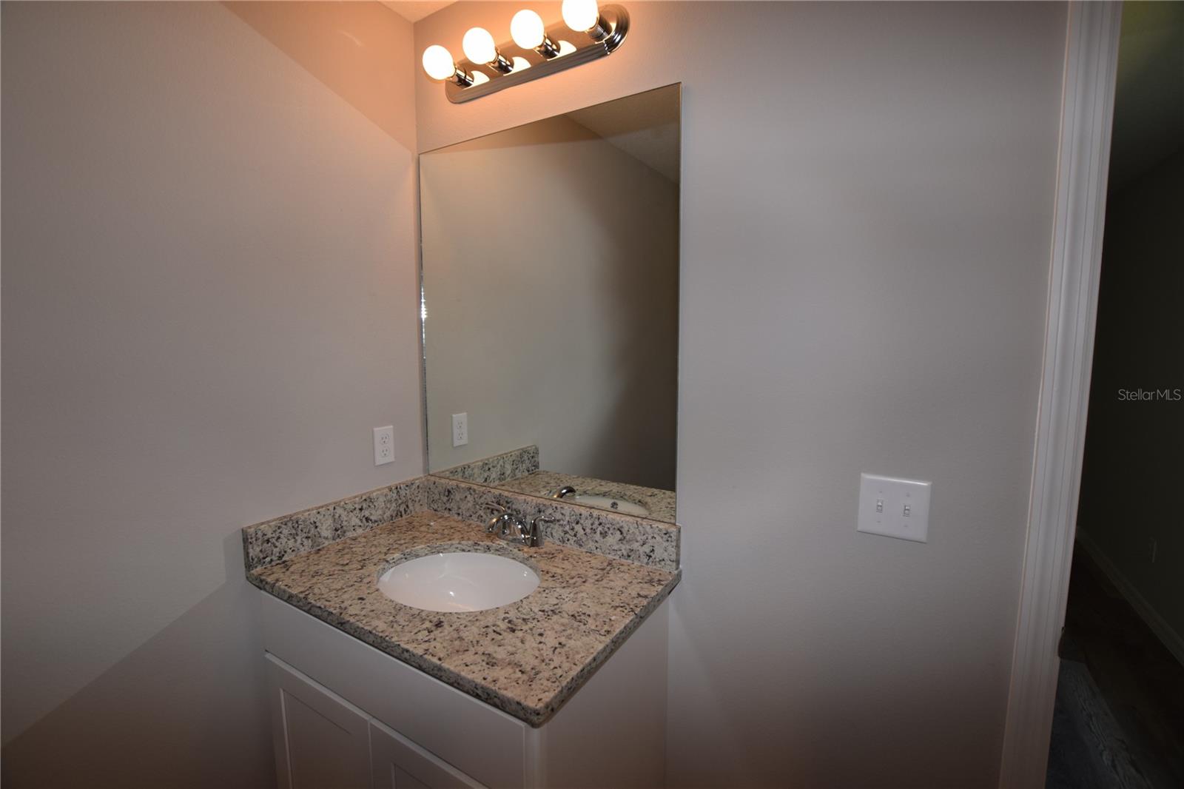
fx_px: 493
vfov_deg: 77.3
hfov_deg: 100.4
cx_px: 592
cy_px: 394
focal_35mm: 15
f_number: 5
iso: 320
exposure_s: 1/100
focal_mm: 10
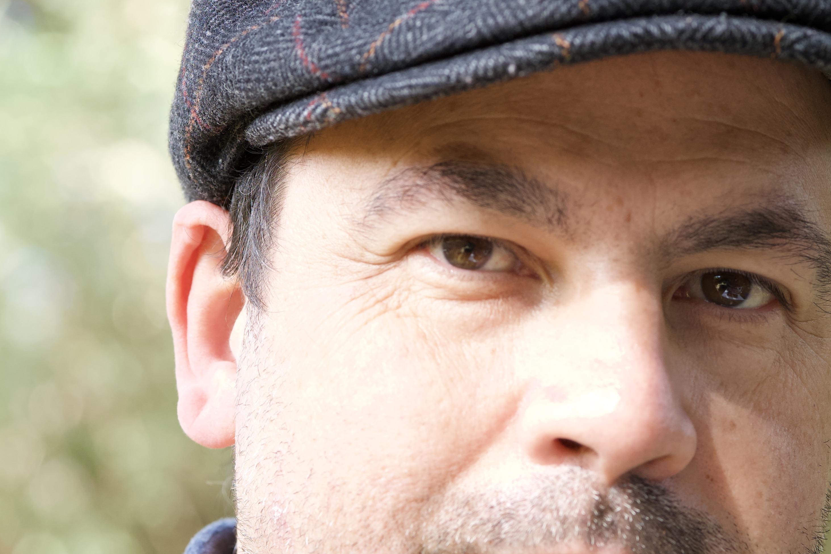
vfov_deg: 7.9
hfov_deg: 11.8
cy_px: 361
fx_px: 4016
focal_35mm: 174
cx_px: 443
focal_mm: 85
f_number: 5
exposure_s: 1/250
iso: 800
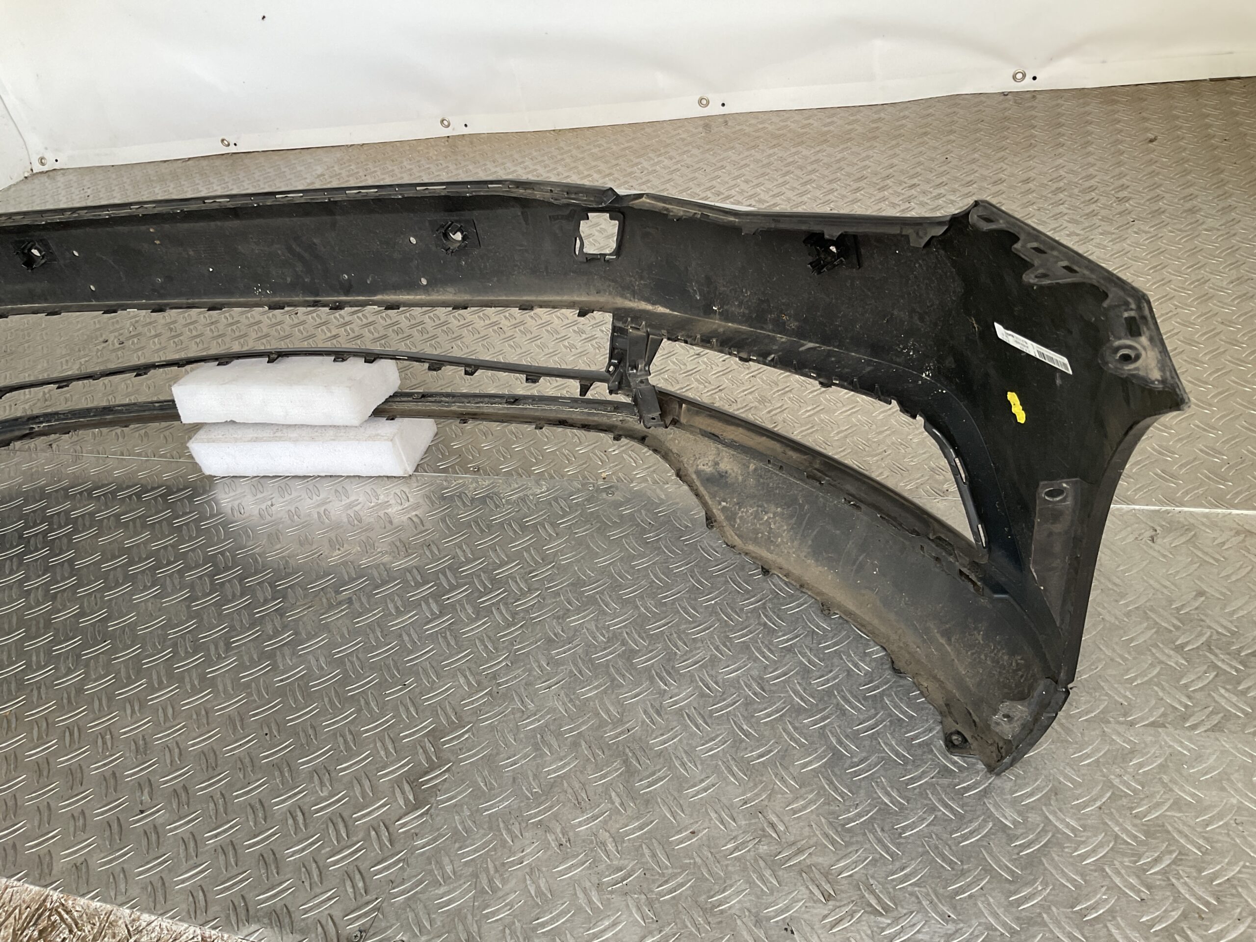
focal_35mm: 29
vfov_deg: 48.2
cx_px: 628
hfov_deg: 61.7
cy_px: 471
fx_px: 1052
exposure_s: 1/60
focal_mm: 3
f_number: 1.8
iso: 40
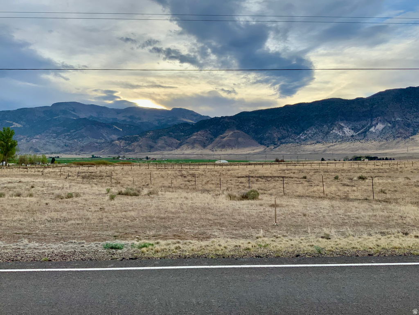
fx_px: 351
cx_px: 210
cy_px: 158
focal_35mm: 29
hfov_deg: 61.7
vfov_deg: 48.2
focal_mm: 3
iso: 16
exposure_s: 1/666
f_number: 1.8
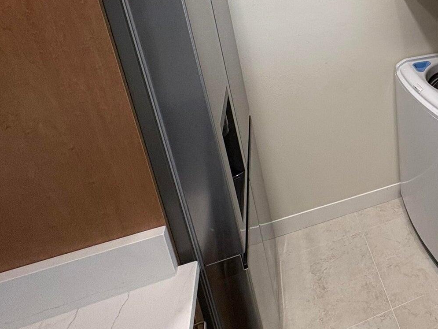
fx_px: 380
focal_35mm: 30
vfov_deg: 43.1
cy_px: 37
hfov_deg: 51.2
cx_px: 412
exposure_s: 1/120
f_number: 2.2
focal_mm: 2.22
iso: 125
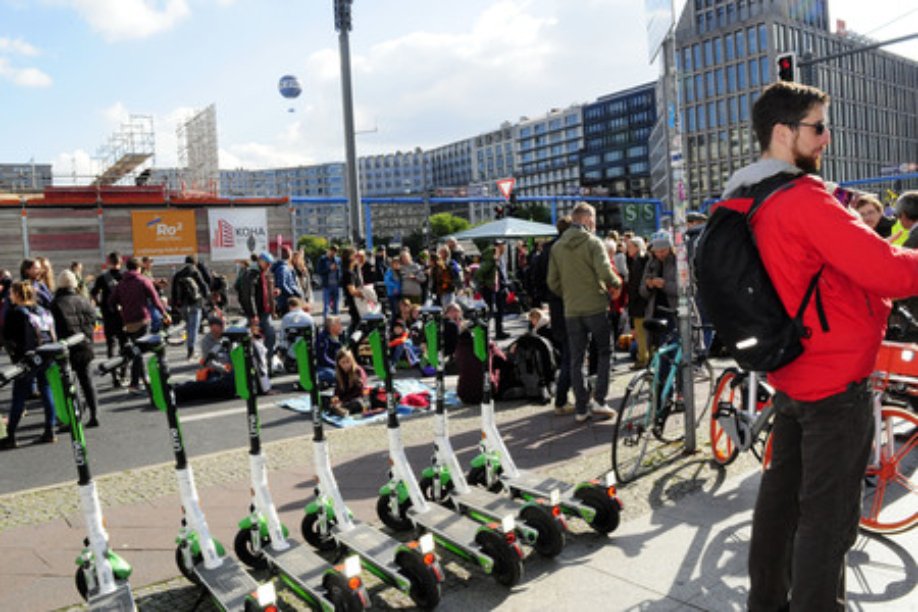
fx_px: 688
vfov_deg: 47.9
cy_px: 306
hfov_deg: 67.4
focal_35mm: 27
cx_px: 459
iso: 1000
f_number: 22
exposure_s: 1/200
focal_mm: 18
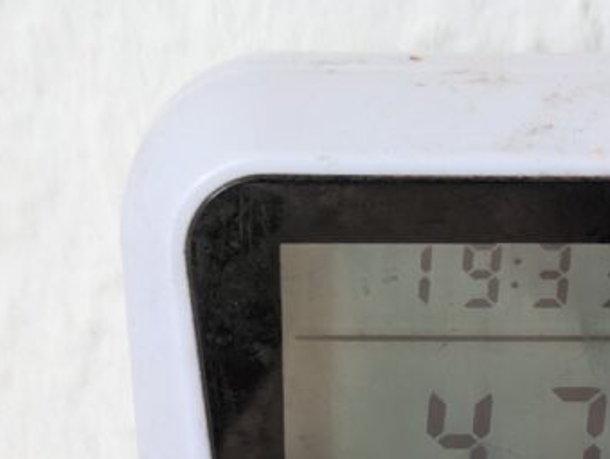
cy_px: 649
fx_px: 2717
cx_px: 554
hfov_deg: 12.7
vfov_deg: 9.4
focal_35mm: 154
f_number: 1.89
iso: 86
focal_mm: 5.43
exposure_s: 1/60
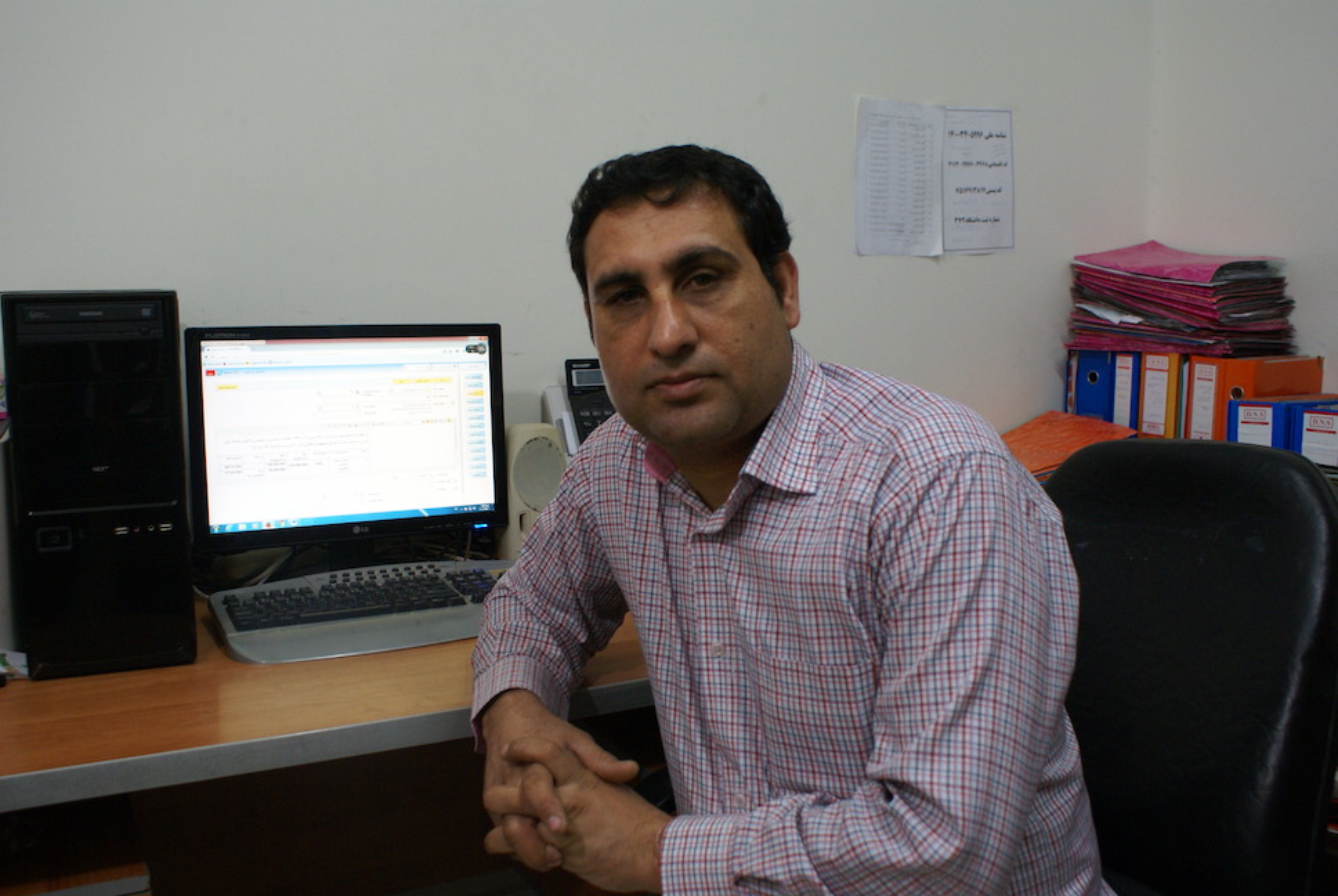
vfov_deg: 43.7
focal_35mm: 30
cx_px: 669
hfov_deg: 61.9
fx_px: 1116
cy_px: 448
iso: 200
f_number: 4
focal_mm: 20
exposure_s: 1/40
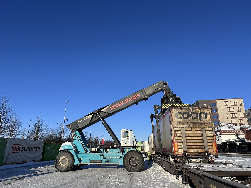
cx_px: 126
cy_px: 94
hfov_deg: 71.6
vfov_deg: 56.8
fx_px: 174
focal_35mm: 24
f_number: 1.78
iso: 80
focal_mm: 6.86
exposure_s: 1/5263
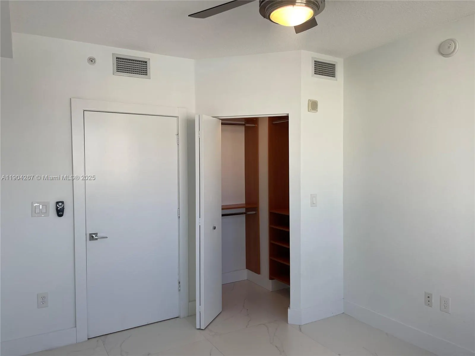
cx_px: 238
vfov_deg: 53.1
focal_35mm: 26
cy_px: 178
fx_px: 357
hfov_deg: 67.3
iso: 32
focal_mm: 5.1
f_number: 1.6
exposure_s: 1/139
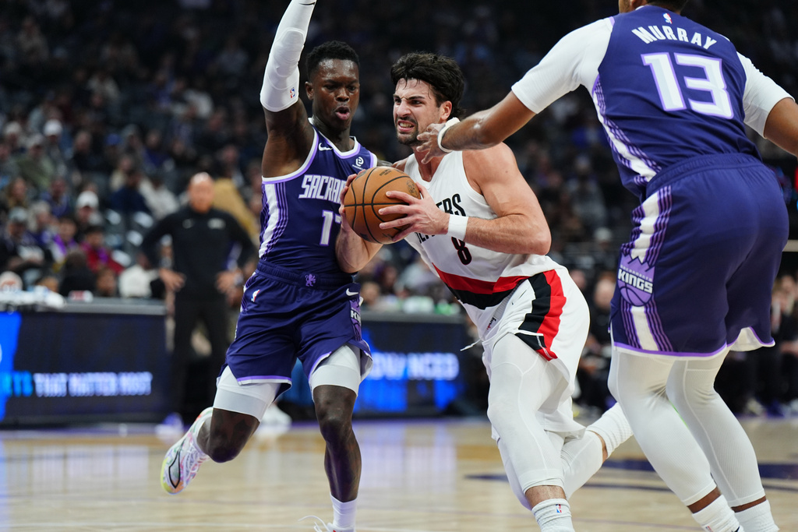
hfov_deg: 15.5
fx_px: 2926
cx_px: 399
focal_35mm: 132
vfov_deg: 10.4
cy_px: 266
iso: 2000
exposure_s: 1/1600
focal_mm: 132
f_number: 2.8
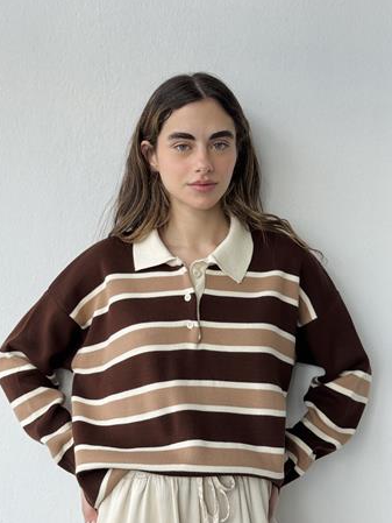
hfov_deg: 25.7
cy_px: 288
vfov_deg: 33.7
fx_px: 860
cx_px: 187
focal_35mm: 57
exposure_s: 1/360
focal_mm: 6.76
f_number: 1.78
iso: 64
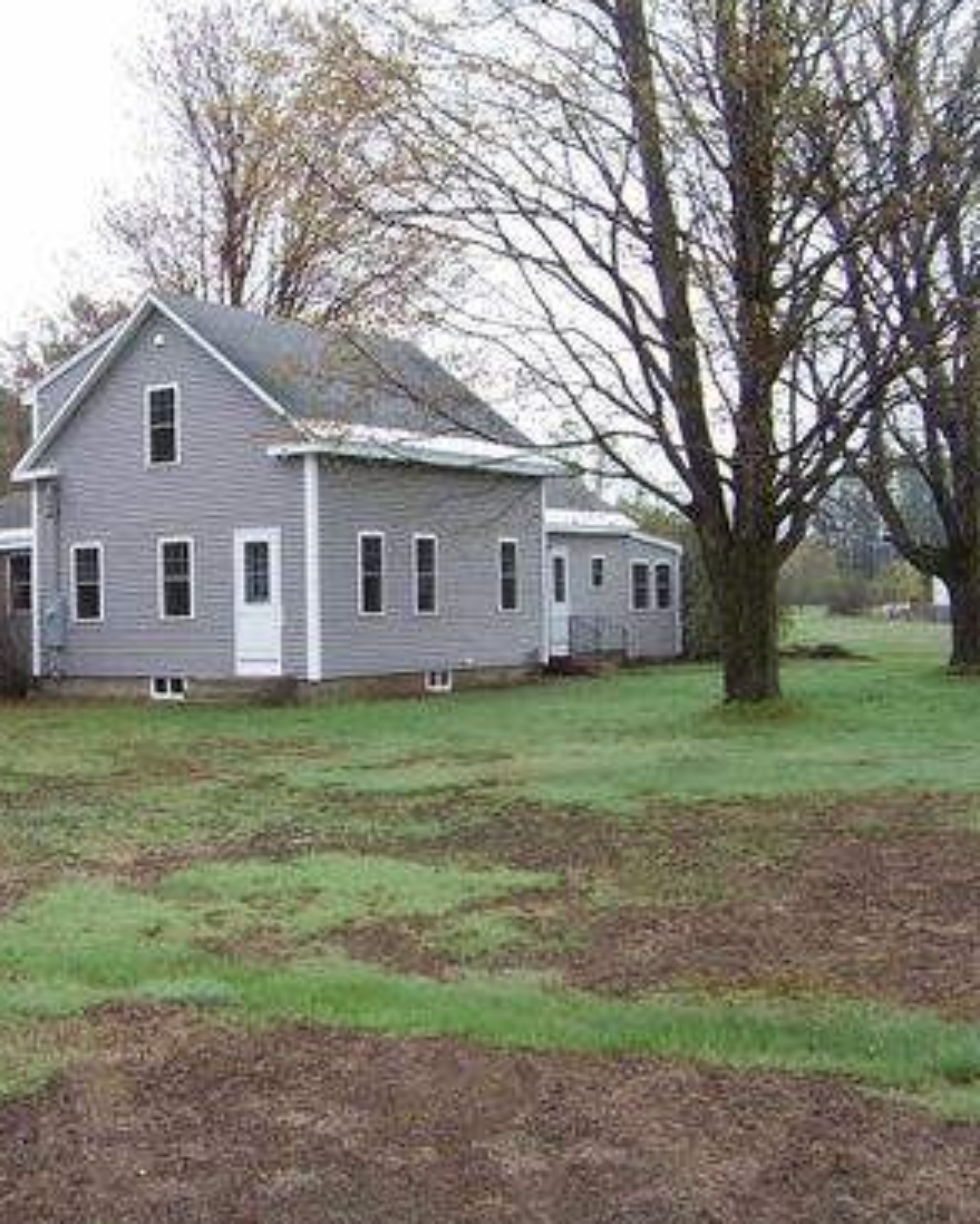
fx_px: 1595
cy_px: 617
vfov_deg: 42.0
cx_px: 171
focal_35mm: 44
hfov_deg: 33.0
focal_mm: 5.5
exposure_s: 1/180
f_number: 3.4
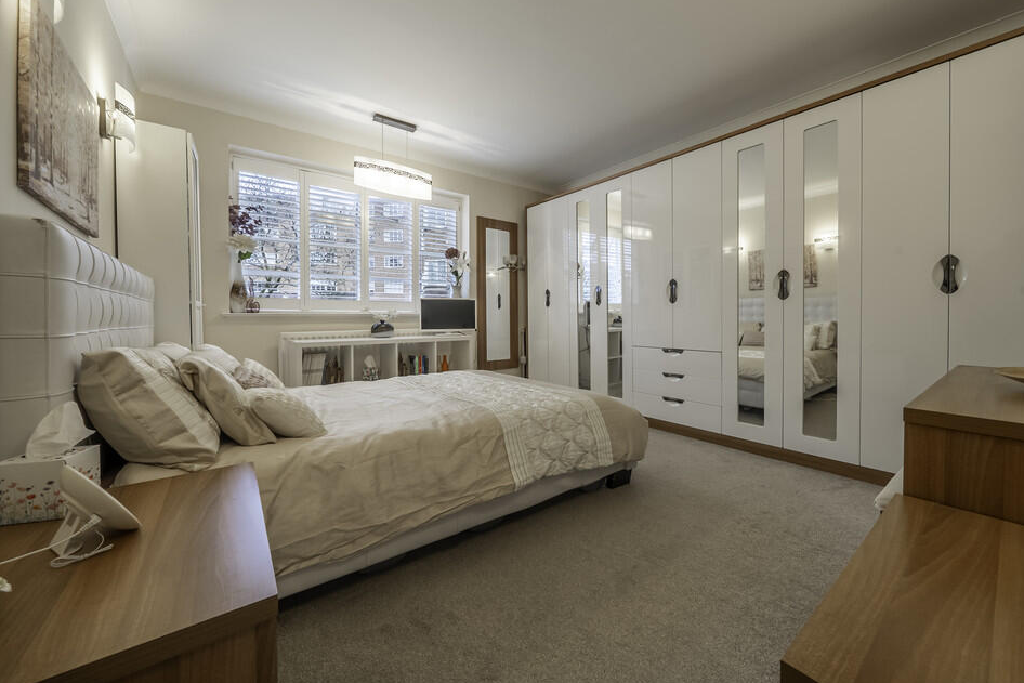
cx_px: 544
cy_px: 321
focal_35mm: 13
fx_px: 370
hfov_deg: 108.2
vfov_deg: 85.4
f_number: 10
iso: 400
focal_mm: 12
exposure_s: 1/25
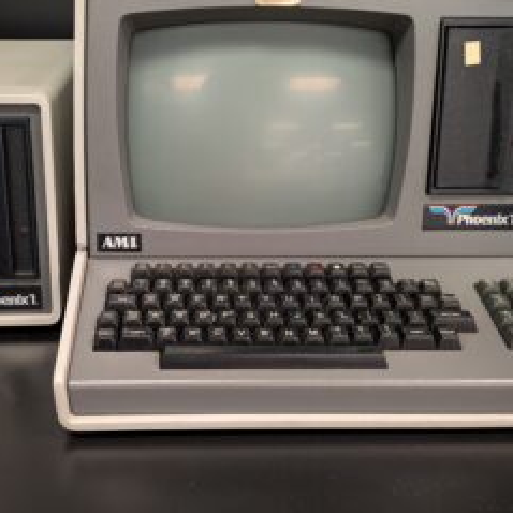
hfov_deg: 44.7
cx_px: 204
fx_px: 620
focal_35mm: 37
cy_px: 217
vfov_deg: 44.8
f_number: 1.89
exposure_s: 1/24
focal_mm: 5.43
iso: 308
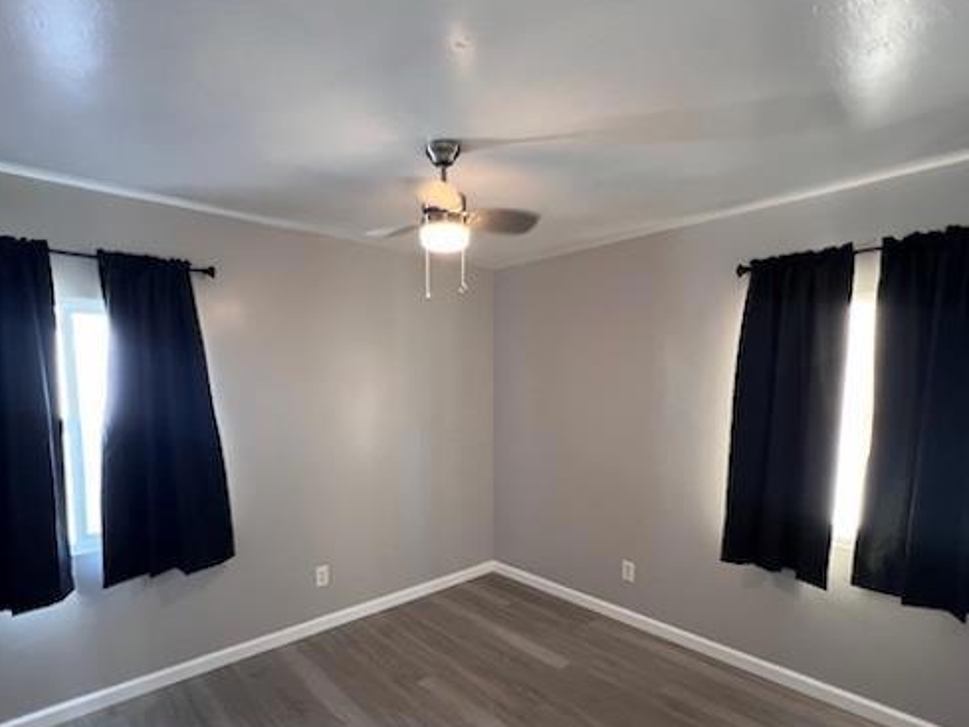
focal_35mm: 17
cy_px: 430
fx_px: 476
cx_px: 462
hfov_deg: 91.0
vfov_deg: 74.1
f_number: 1.8
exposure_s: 1/60
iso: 400
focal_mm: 1.57
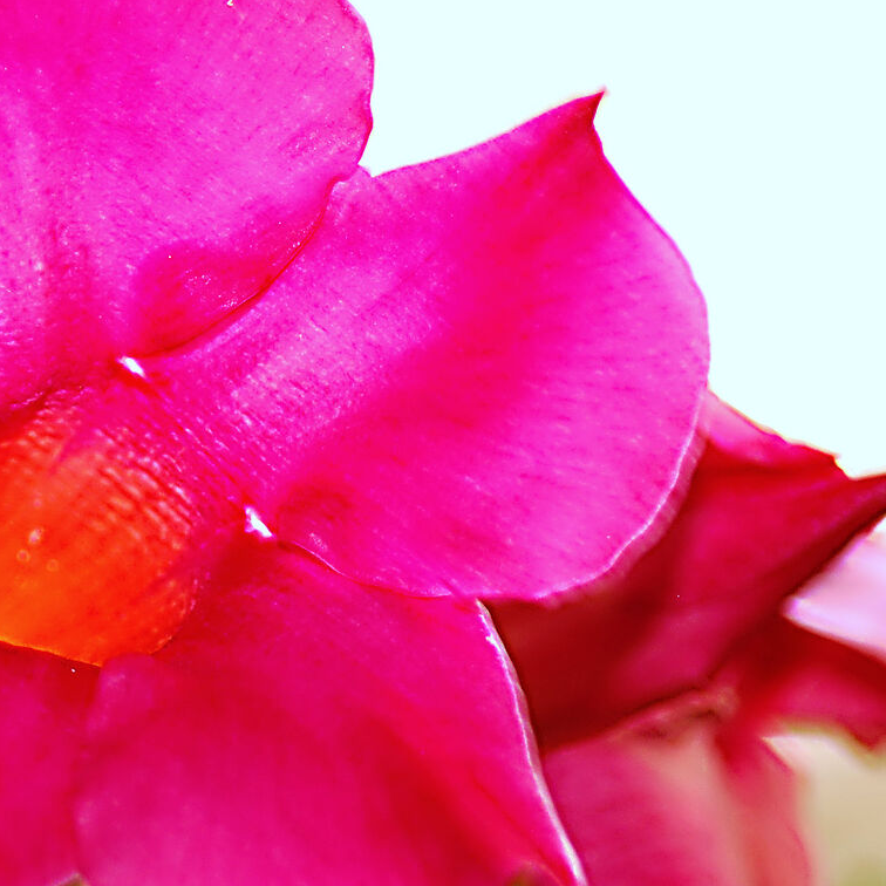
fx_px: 12317
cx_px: 305
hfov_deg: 4.1
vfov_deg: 4.1
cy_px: 618
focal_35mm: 425
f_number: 3.2
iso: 100
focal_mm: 105
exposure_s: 1/25
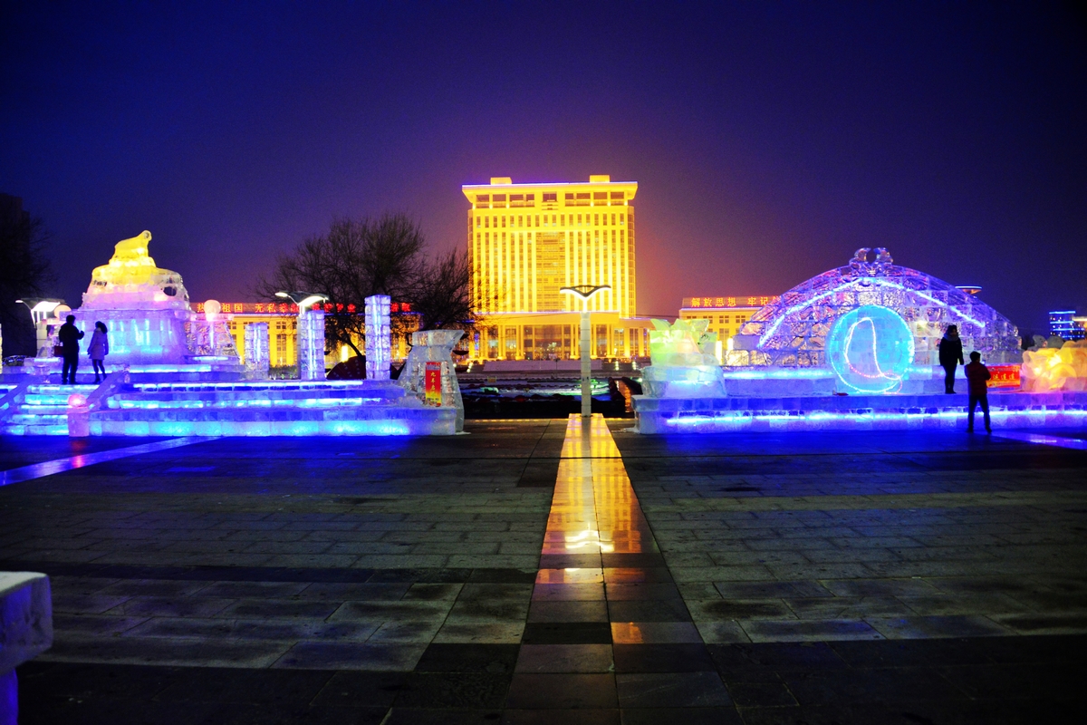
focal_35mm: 28
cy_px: 362
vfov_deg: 46.4
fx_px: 845
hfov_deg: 65.5
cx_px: 544
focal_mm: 28
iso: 2800
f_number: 3.5
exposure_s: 1/30
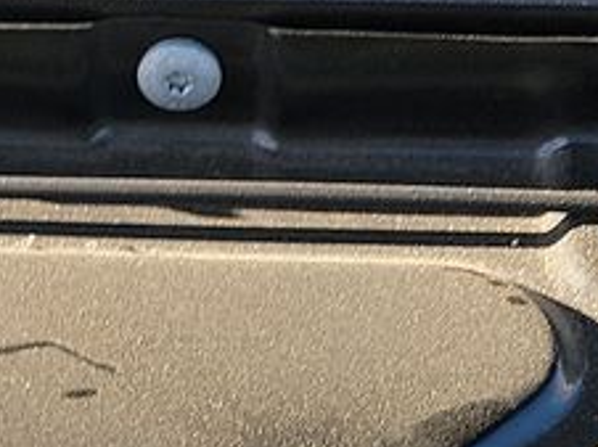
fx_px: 2934
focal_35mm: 170
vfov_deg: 8.6
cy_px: -116
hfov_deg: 11.4
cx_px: -95
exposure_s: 1/143
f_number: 1.8
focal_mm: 6.7
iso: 50
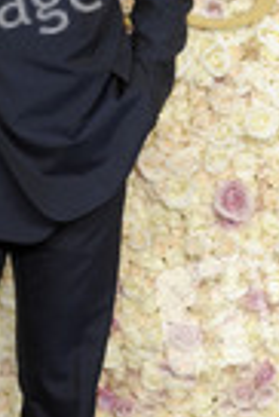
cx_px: 35
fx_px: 2052
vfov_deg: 11.6
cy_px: 147
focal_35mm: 177
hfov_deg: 7.8
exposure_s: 1/250
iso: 1000
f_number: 13
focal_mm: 60
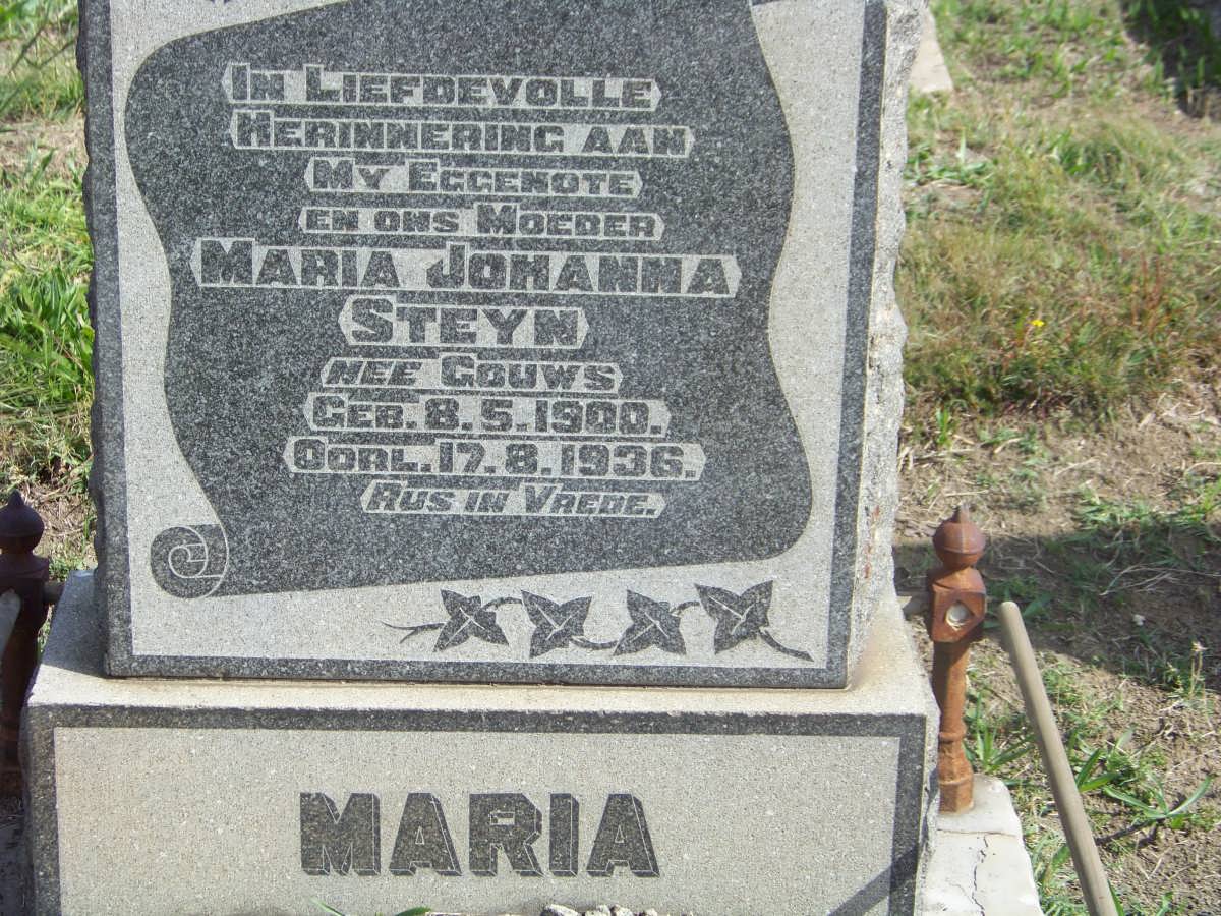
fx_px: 3069
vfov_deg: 17.0
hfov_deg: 22.5
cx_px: 610
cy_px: 458
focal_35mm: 87
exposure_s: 1/500
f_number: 3.2
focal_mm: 14.6
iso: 64
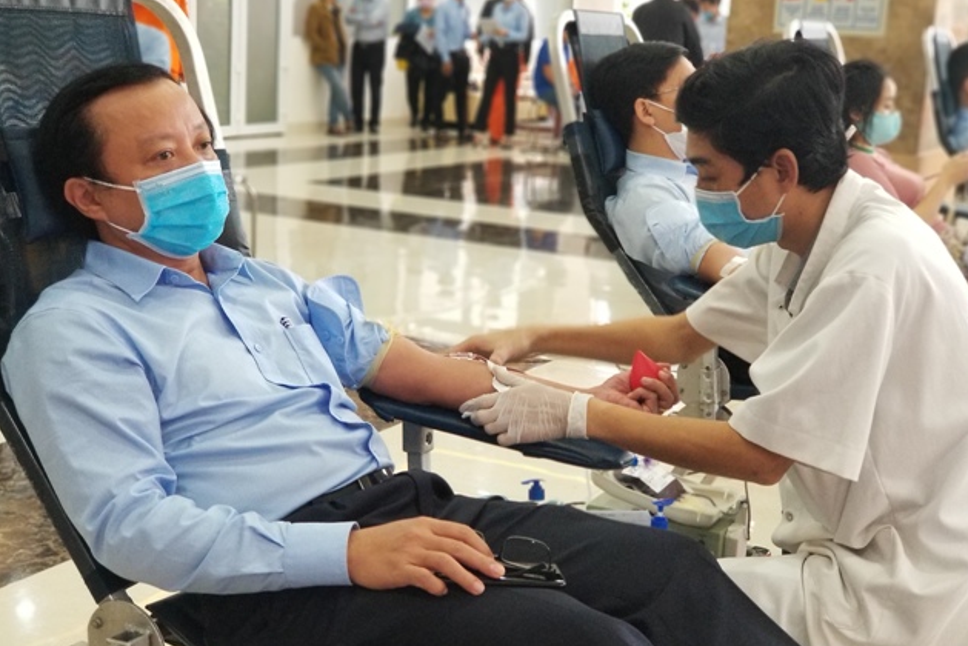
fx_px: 1479
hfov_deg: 36.2
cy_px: 341
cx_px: 489
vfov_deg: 24.6
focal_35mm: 55
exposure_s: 1/33
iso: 200
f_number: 2.4
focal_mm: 6
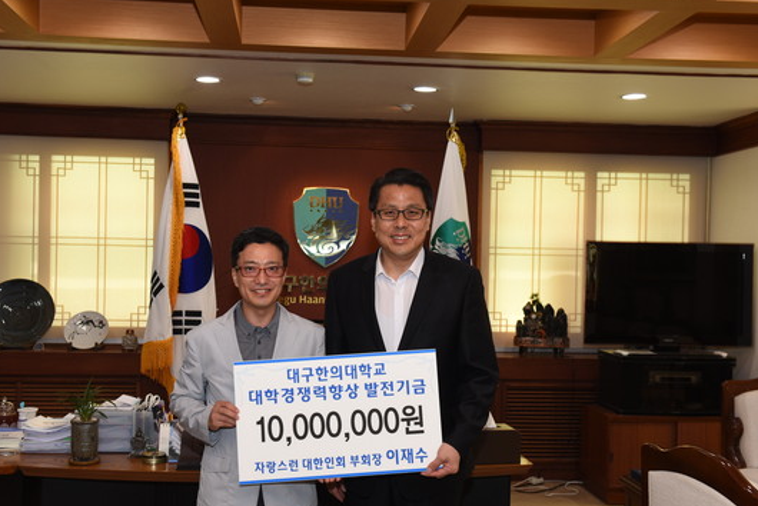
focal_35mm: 43
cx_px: 356
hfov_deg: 45.4
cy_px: 277
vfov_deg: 31.2
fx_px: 906
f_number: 5.6
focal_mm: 38
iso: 640
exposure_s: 1/60
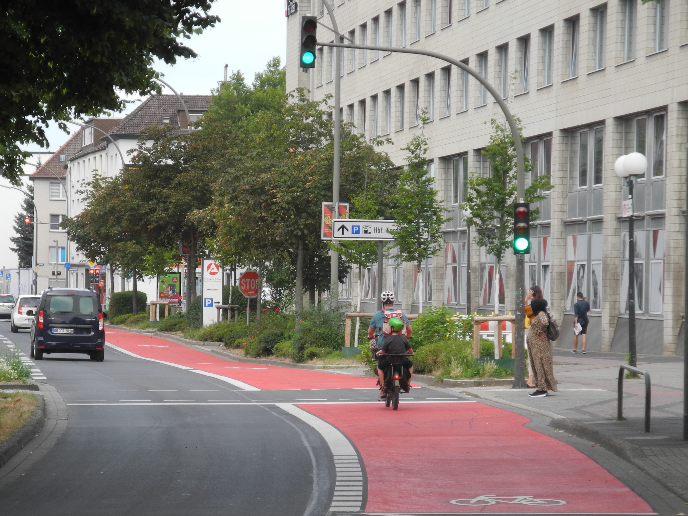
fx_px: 3041
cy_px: 258
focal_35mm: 153
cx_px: 344
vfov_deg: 9.7
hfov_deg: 12.9
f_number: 5
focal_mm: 32.6
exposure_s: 1/200
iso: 100
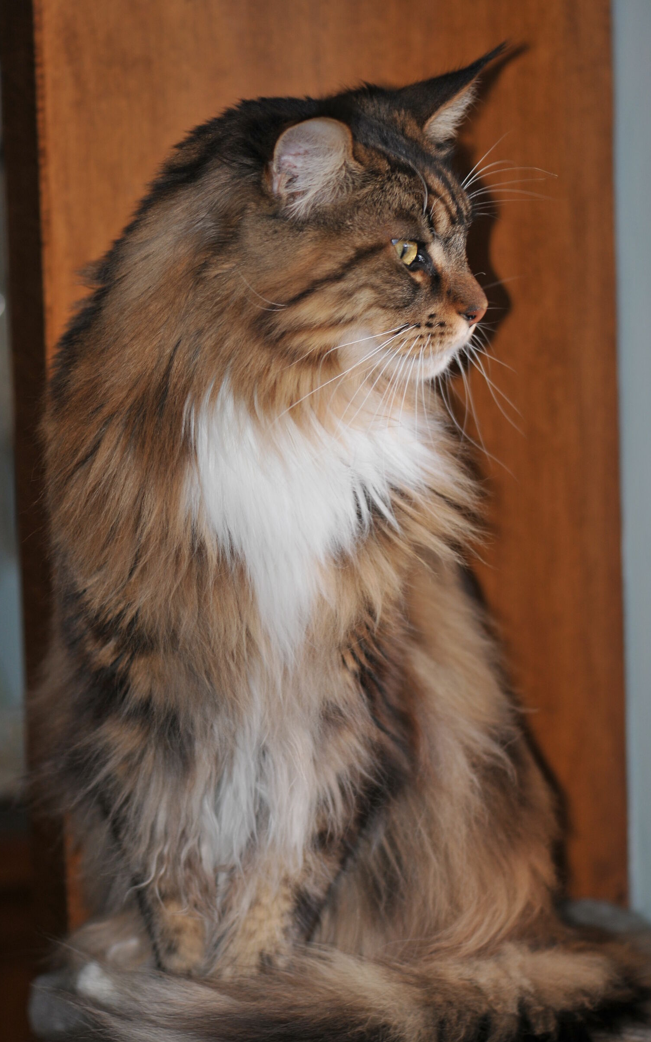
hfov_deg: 8.2
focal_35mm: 161
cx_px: 314
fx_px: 4557
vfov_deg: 13.0
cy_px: 521
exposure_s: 1/60
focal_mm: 105
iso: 200
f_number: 3.5
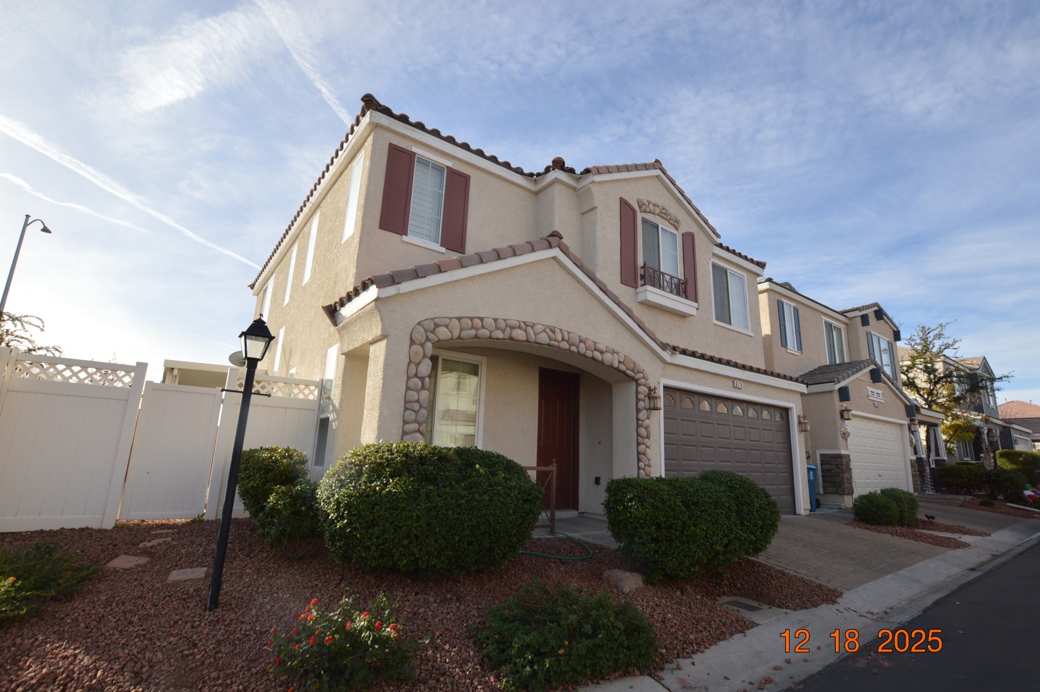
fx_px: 476
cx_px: 520
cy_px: 346
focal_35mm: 16
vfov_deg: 72.0
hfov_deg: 95.0
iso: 100
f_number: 8
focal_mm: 11
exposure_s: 1/200
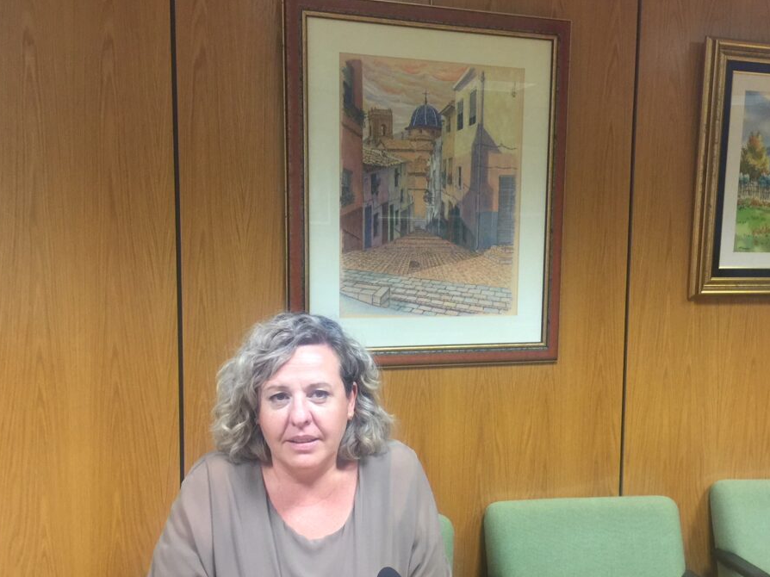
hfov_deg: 50.0
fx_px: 823
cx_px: 438
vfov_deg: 38.5
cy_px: 353
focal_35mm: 37
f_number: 2.2
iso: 80
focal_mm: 4.15
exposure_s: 1/17
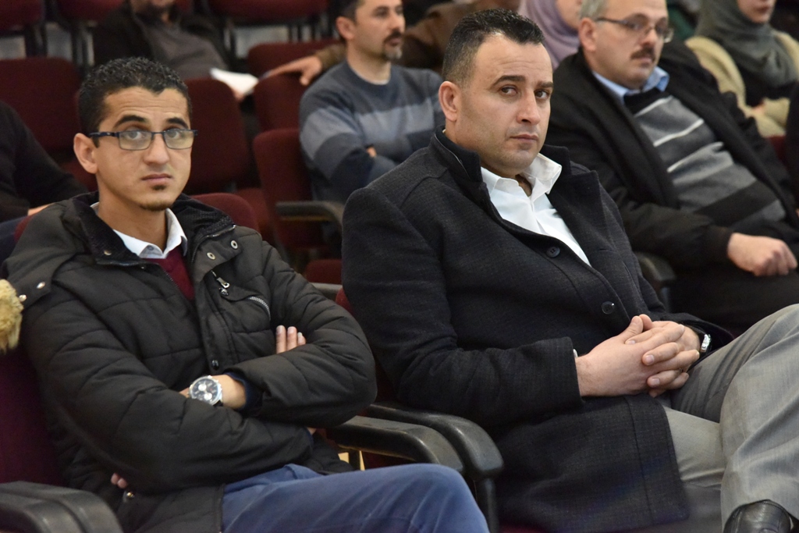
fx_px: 2664
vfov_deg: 11.4
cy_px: 266
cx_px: 400
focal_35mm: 120
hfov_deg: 17.1
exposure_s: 1/250
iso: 8000
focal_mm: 120
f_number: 5.6
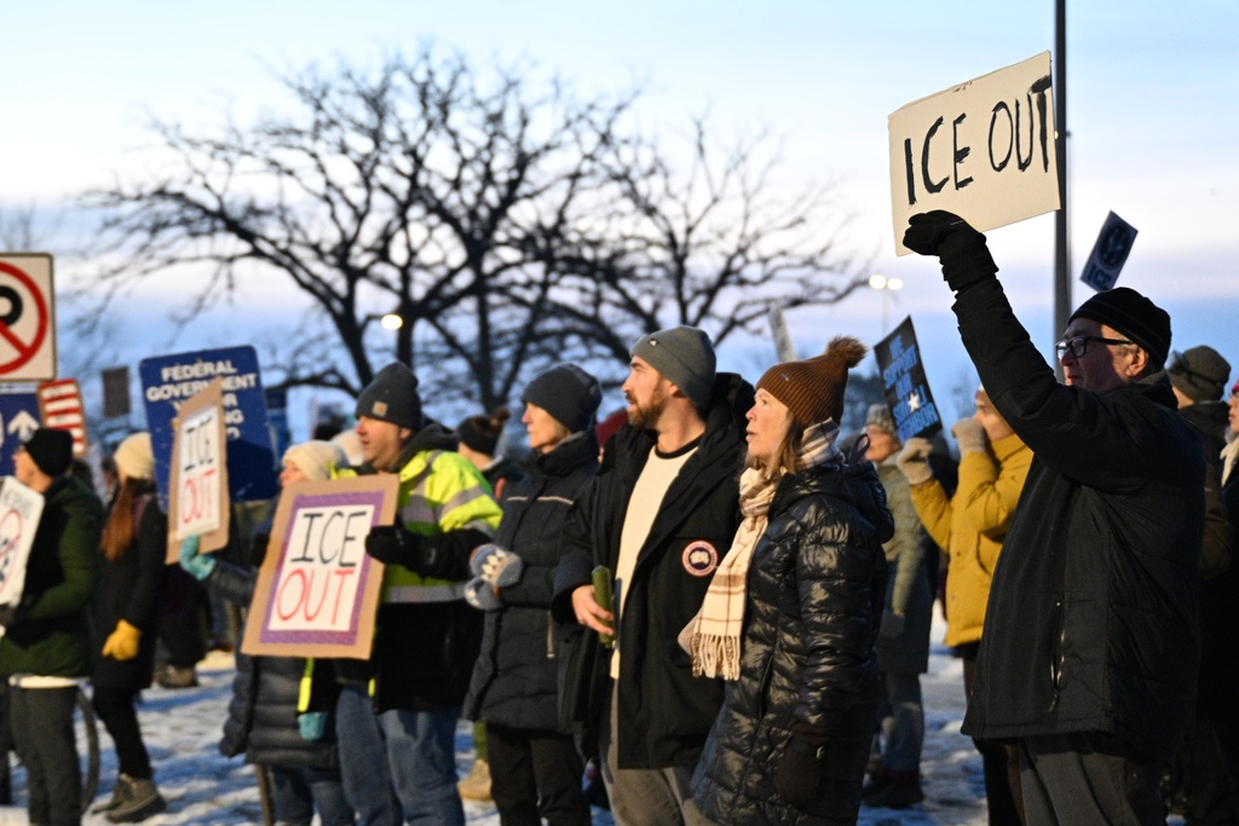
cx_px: 620
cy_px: 413
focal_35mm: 78
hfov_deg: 26.0
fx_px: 2685
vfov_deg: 17.5
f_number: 2.8
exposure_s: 1/60
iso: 2000
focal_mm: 52
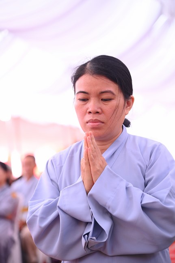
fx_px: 876
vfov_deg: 17.1
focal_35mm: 120
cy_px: 132
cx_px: 88
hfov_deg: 11.4
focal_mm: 120
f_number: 4.5
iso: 800
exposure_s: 1/160
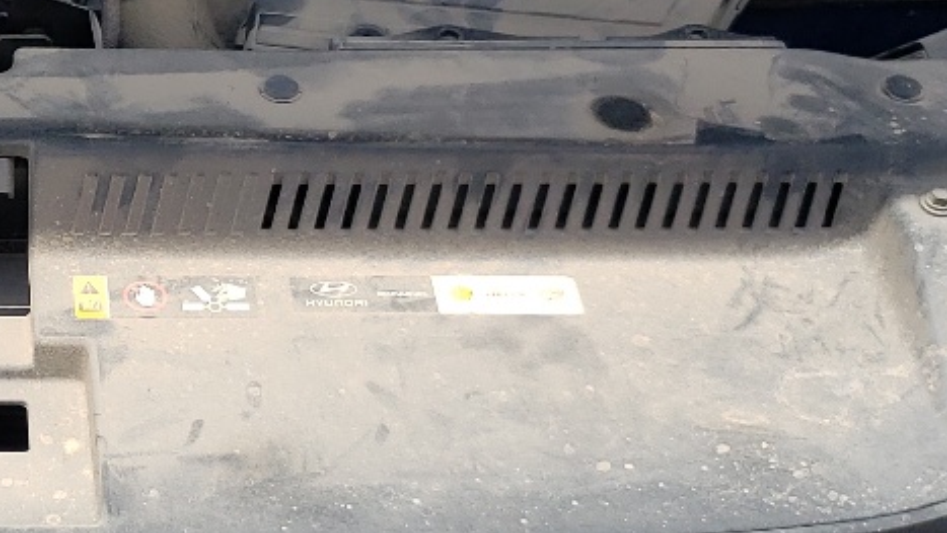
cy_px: 306
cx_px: 8
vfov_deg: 12.5
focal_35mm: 97
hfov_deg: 21.3
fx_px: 2436
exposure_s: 1/2000
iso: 50
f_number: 1.5
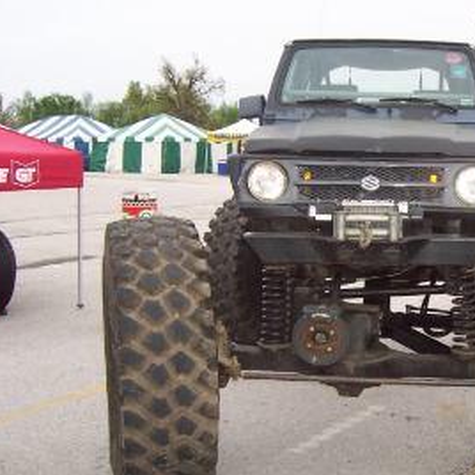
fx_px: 854
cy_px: 266
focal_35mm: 55
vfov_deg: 31.1
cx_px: 381
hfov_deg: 30.3
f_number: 2.8
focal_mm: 5.6
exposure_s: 1/60
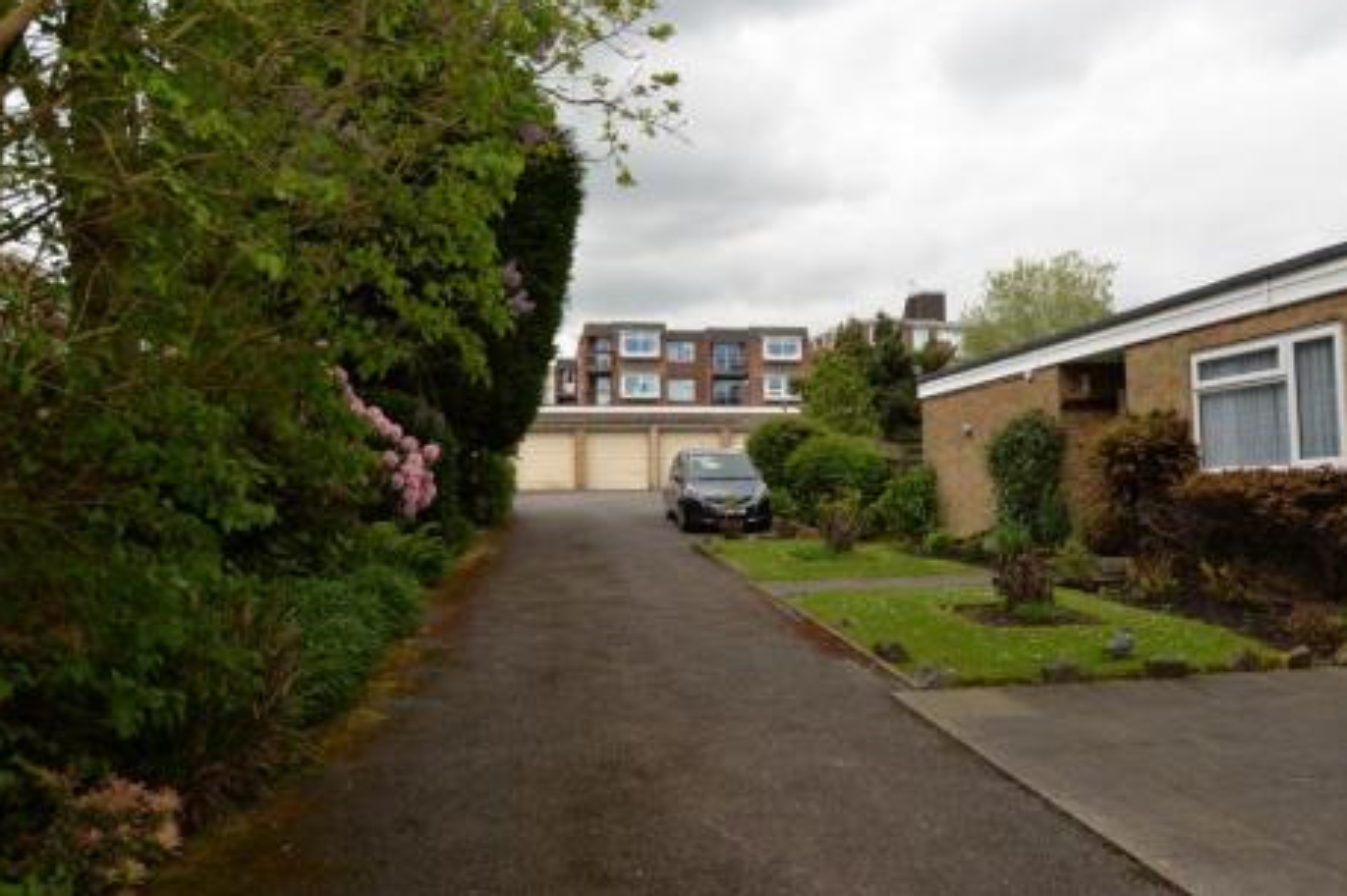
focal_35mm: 25
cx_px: 672
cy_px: 432
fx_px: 935
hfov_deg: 71.5
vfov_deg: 51.2
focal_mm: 24
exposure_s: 1/160
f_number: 6.3
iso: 100
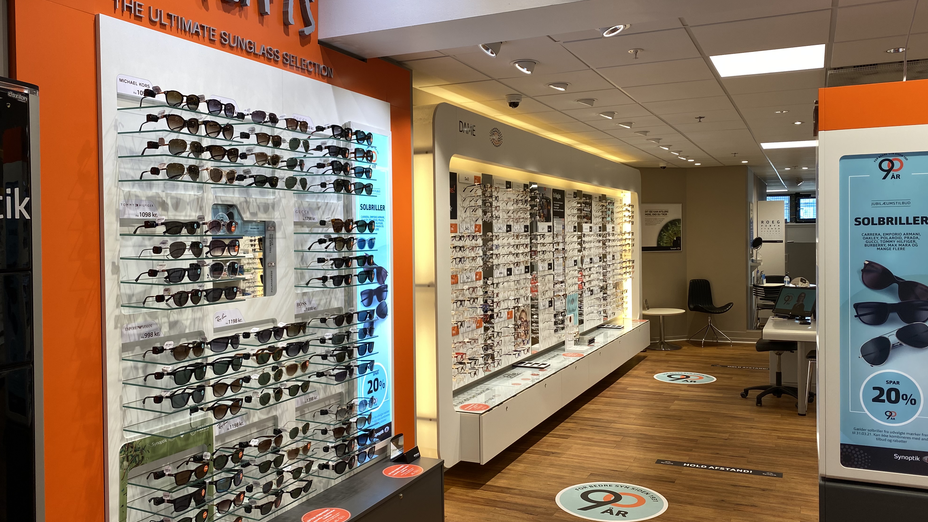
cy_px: 253
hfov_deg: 66.1
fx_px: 714
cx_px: 474
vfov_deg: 40.2
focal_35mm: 29
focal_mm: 4.25
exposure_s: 1/100
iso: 32
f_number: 1.8
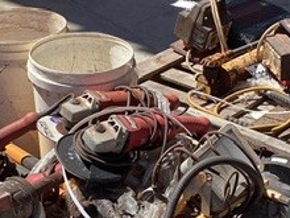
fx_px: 754
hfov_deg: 21.7
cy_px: 200
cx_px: 171
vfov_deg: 16.2
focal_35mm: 90
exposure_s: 1/1567
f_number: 2.4
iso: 25
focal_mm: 3.3
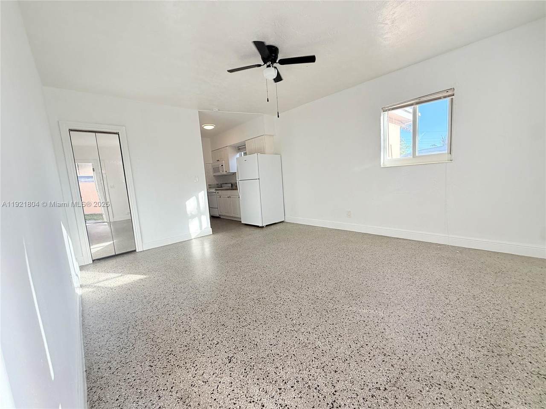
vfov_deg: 85.7
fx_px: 221
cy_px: 204
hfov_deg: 102.1
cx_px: 273
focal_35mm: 14
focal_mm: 2.22
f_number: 2.2
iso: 64
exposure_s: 1/206
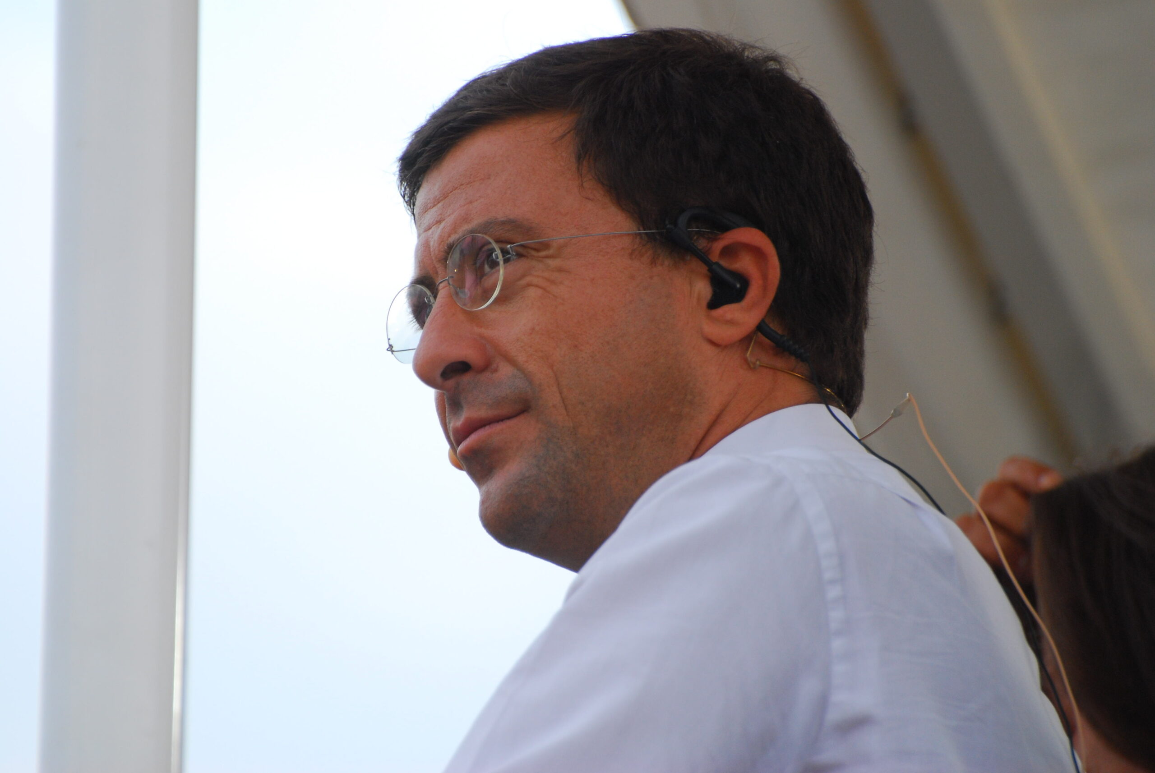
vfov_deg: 3.4
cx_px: 578
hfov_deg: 5.1
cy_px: 386
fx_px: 13010
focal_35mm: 405
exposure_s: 1/400
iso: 400
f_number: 5.6
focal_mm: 270
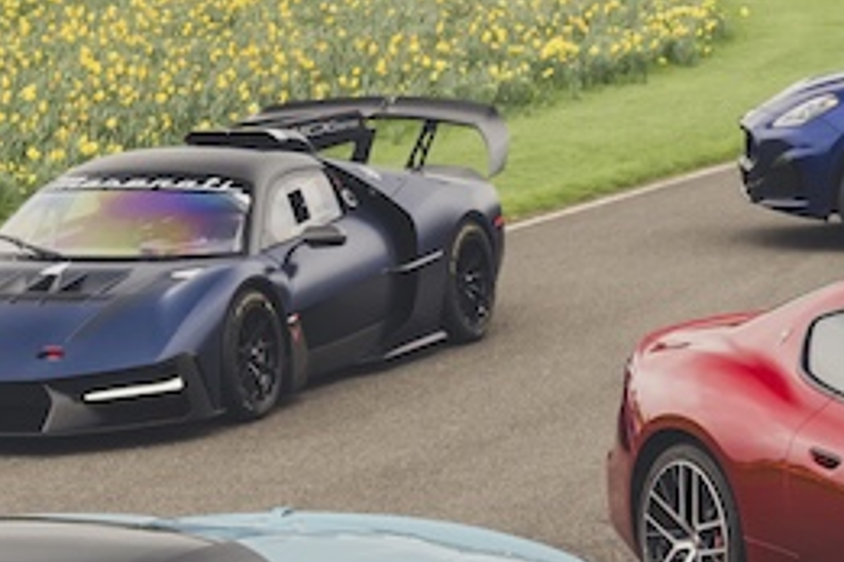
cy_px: 591
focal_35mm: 161
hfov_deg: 12.7
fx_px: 3774
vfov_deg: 8.5
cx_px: 644
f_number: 5
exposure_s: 1/200
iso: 640
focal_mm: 35
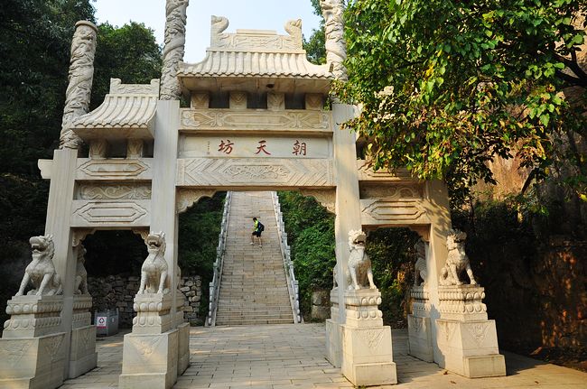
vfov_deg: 53.0
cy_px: 194
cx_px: 294
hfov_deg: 73.8
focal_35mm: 24
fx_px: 391
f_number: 8
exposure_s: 1/400
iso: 400
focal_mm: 16
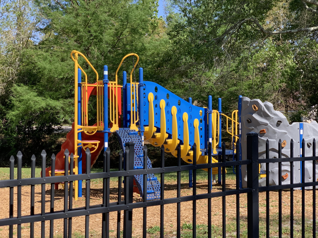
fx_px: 478
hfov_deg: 36.8
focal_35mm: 52
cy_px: 119
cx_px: 159
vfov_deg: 28.0
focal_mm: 6
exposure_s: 1/510
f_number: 2.4
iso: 16
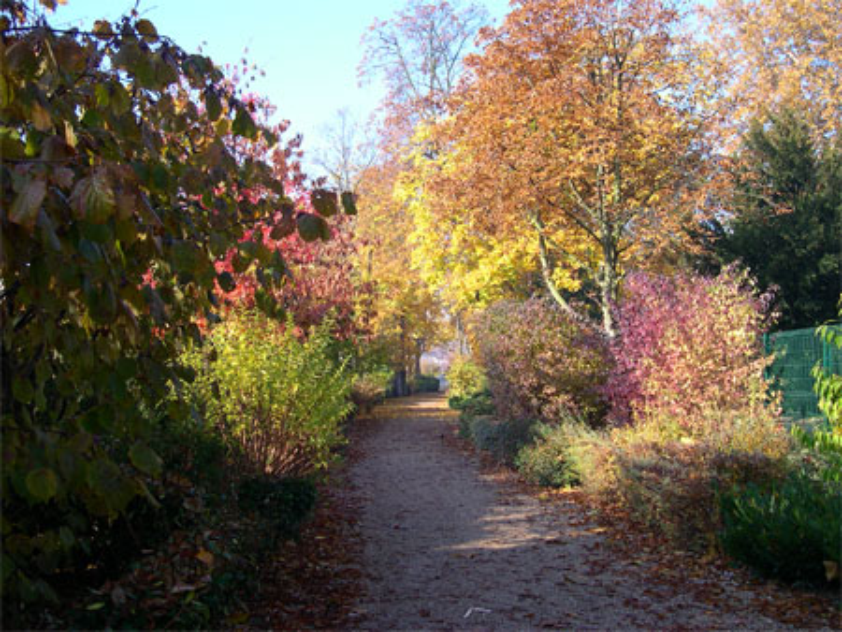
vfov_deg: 37.8
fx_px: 925
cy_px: 316
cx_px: 421
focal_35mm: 38
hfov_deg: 49.0
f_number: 2.8
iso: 100
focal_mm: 8
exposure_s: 1/288
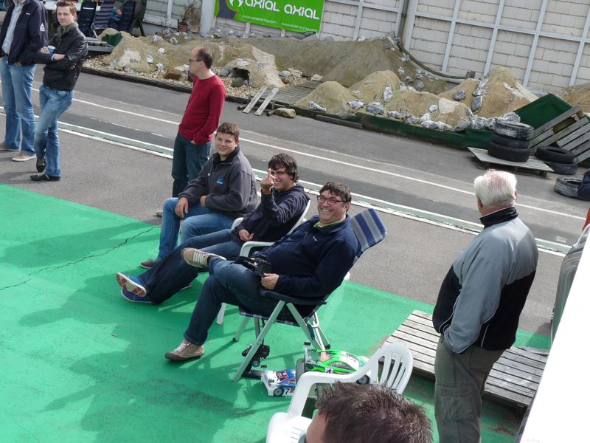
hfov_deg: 38.9
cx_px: 295
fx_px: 835
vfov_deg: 29.7
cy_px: 222
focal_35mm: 49
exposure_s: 1/200
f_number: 5.6
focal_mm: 8.7
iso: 100
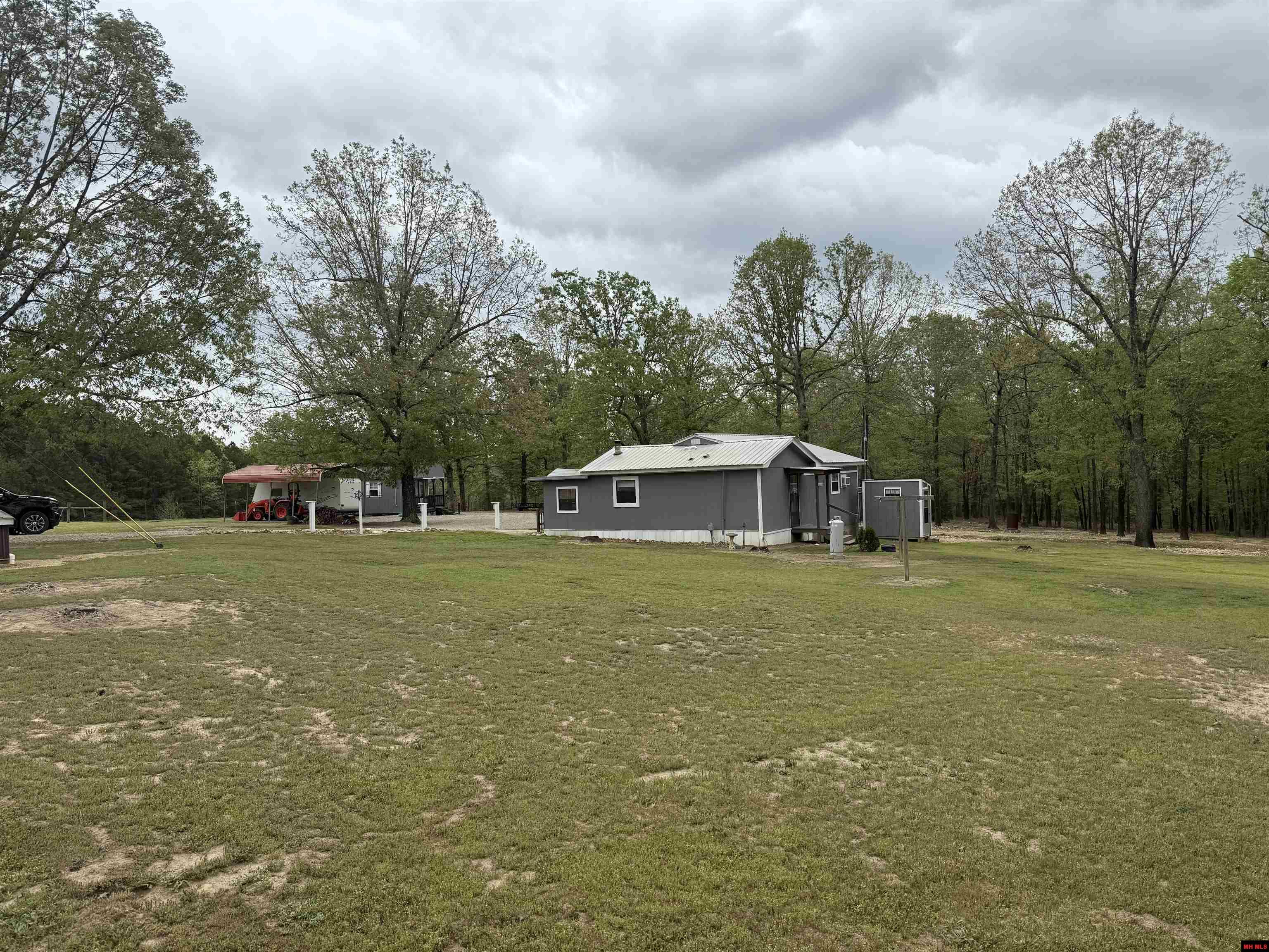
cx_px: 634
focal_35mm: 24
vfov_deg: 56.8
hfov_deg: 71.6
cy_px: 476
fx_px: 880
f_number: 1.78
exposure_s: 1/3759
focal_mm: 6.76
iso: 80
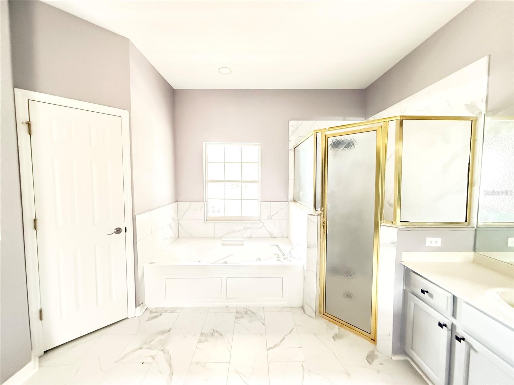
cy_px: 192
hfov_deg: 102.1
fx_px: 208
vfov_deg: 85.7
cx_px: 257
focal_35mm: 14
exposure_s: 1/52
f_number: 2.2
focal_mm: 2.22
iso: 1600
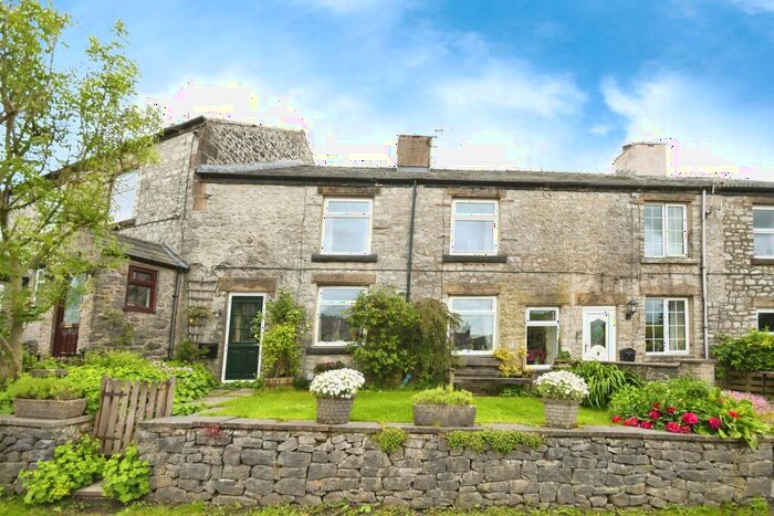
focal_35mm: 15
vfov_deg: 77.4
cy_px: 258
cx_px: 387
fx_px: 323
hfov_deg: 100.4
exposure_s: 1/200
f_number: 8
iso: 400
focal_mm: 10
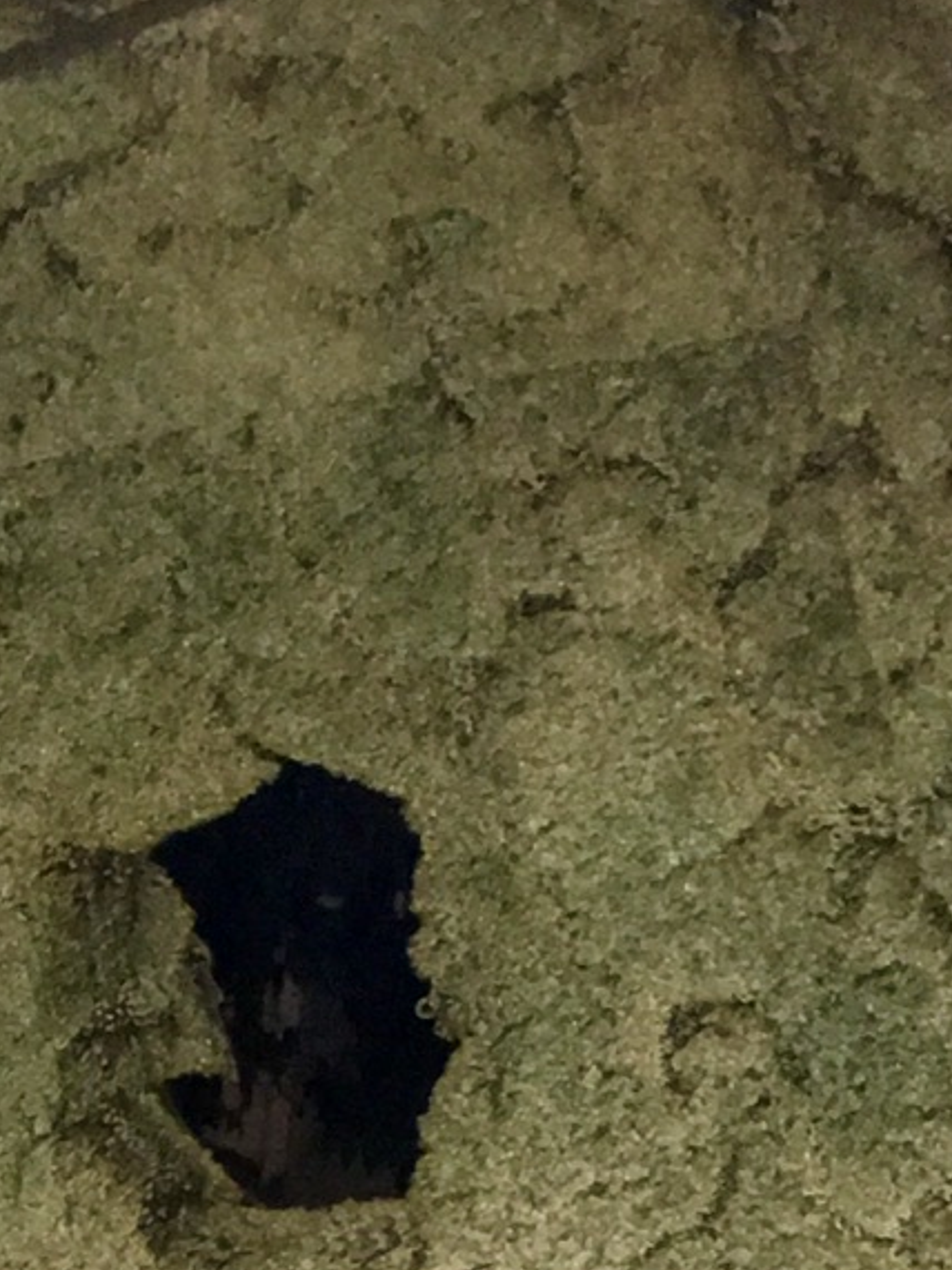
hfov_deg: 13.6
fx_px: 3815
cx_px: -338
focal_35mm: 104
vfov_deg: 16.6
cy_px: 2086
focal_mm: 4.15
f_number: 2.2
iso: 320
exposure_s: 1/16
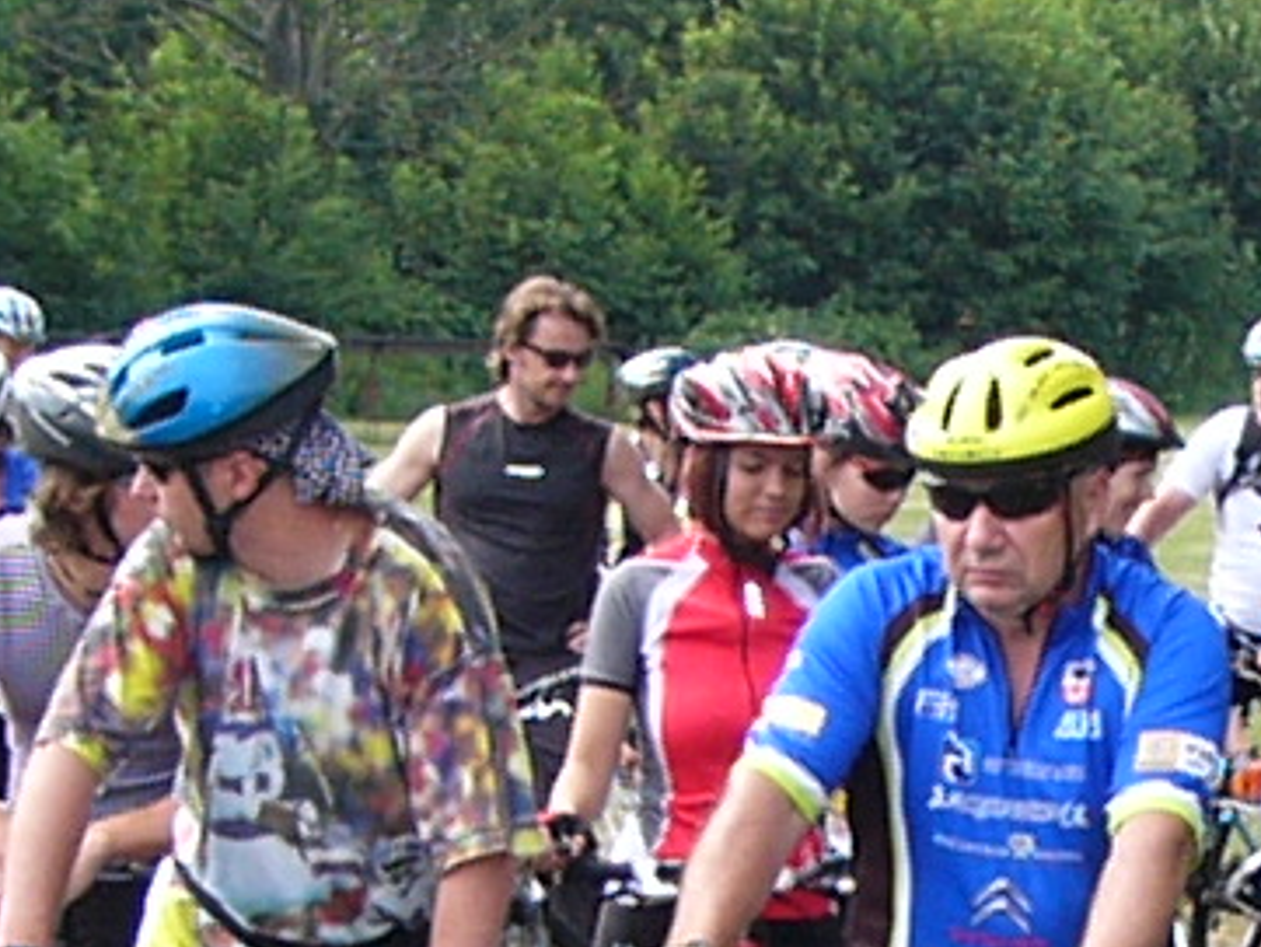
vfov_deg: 9.5
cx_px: 929
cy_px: 1038
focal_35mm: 155
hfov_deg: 12.7
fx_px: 5648
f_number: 2.8
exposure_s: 1/320
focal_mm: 4.6
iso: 50
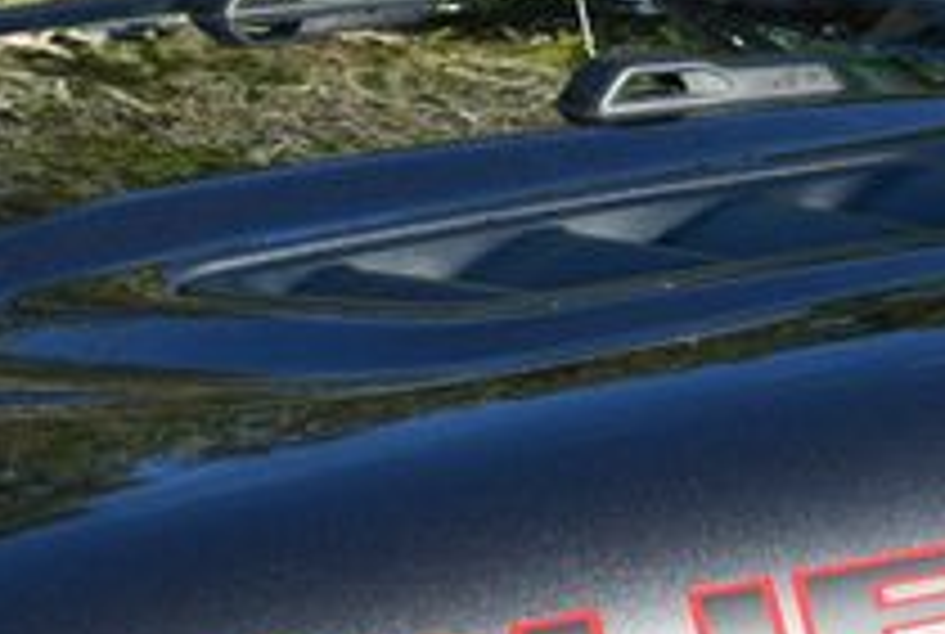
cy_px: 647
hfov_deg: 13.8
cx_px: 918
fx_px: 3841
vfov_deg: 9.4
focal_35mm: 146
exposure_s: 1/250
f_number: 8
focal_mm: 24
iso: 160
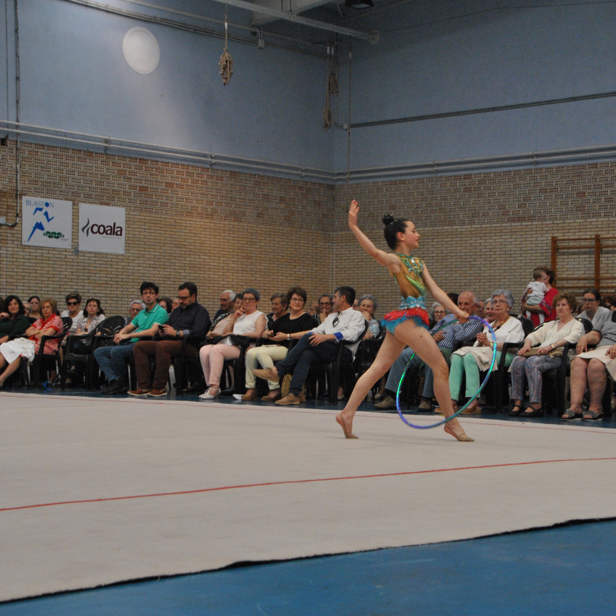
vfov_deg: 23.7
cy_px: 310
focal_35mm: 73
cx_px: 390
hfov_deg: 23.6
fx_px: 1470
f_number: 6.3
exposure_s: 1/160
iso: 800
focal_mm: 38
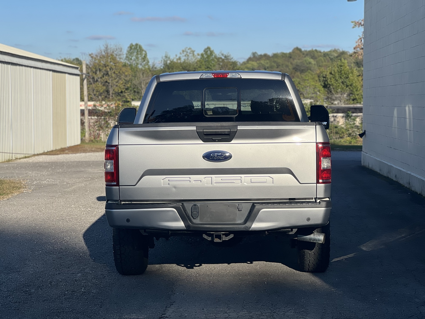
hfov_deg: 25.3
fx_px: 945
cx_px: 212
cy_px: 160
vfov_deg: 19.1
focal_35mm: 77
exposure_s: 1/911
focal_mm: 9
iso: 32
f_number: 2.8
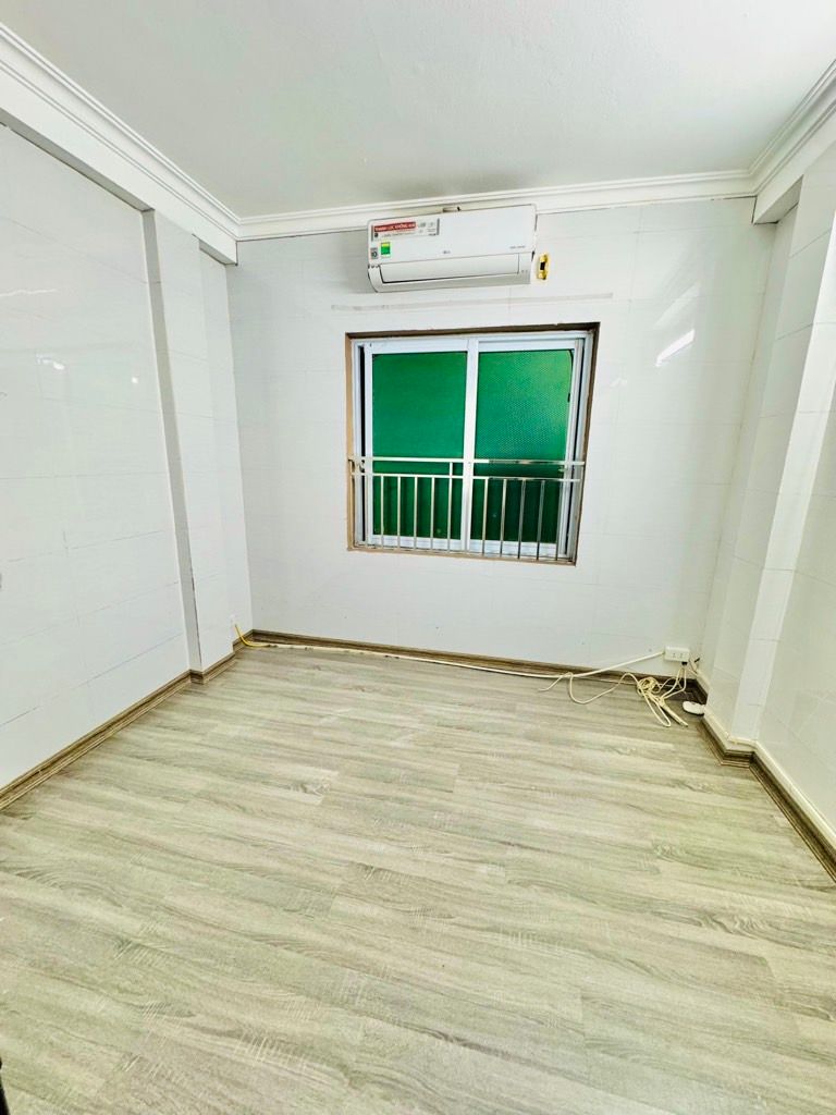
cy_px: 558
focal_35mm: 14
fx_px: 451
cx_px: 418
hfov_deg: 85.7
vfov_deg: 102.1
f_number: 2.2
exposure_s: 1/100
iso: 200
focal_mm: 2.22
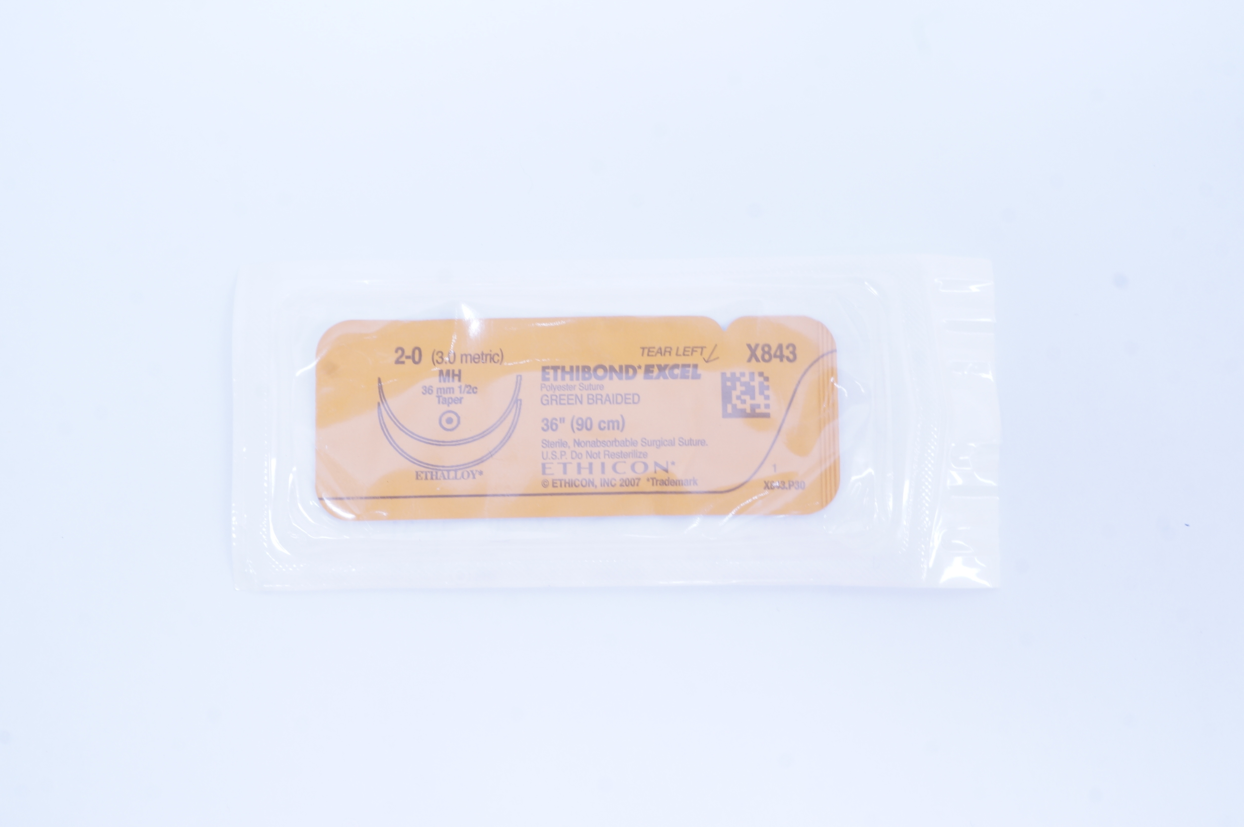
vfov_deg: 30.8
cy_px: 414
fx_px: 1502
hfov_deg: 45.0
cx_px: 622
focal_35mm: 44
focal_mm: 29
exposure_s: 1/10
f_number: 13
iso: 400
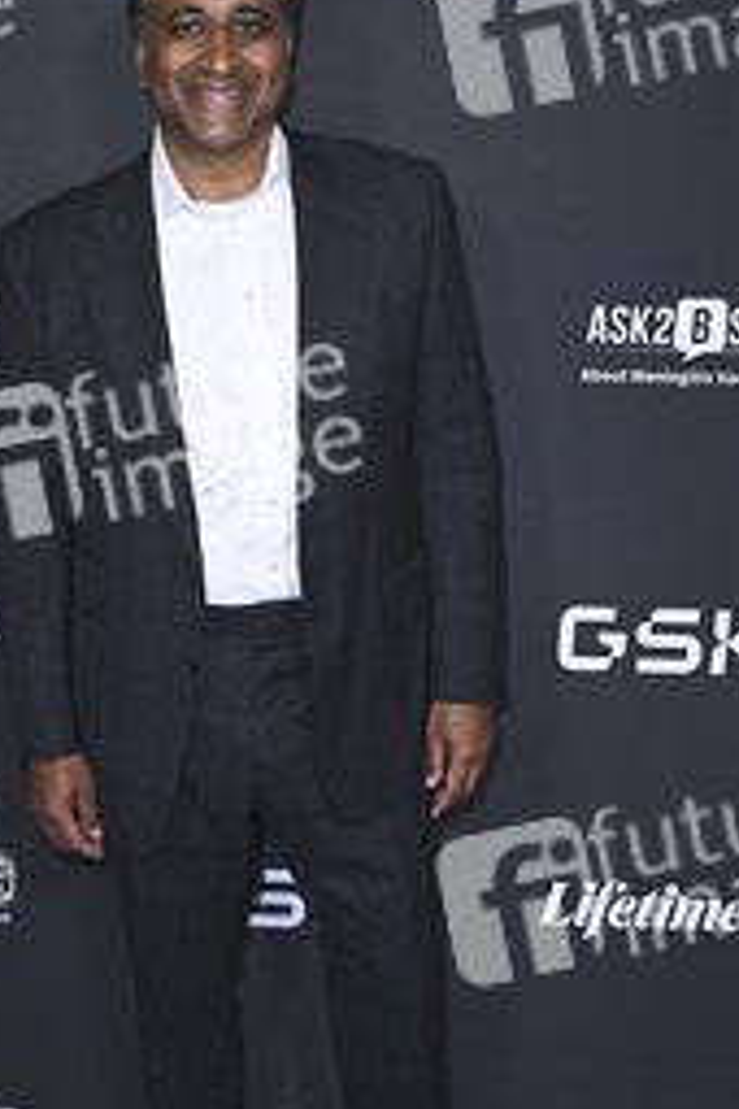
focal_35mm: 48
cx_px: 265
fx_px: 1471
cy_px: 665
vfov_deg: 41.1
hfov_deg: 28.1
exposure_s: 1/200
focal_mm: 30.5
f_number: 5.6
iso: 1600
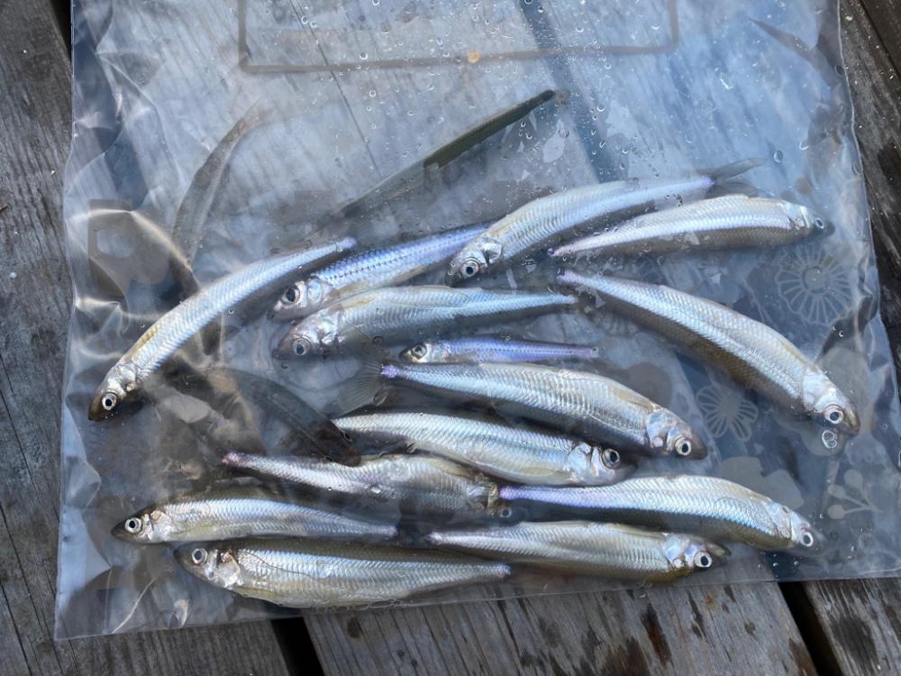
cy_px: 338
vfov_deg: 53.1
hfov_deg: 67.3
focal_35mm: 26
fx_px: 677
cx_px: 450
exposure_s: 1/132
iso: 32
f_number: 1.8
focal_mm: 4.25
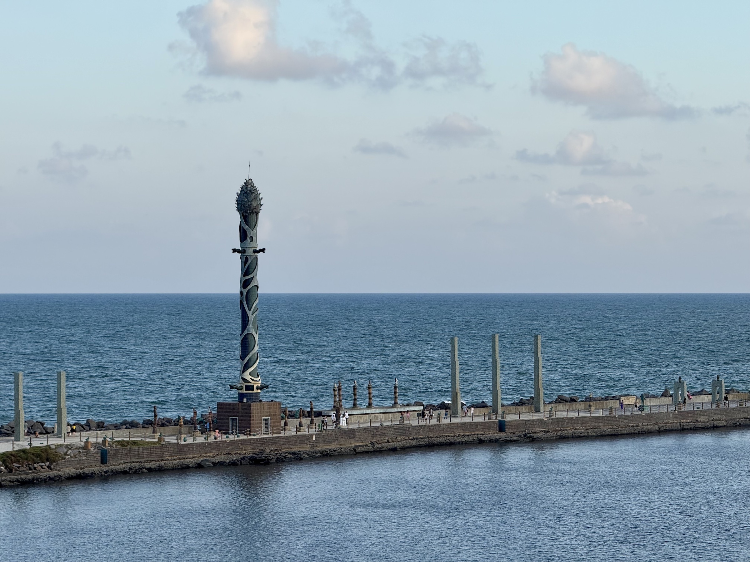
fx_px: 2600
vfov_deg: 12.3
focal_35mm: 120
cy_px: 281
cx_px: 375
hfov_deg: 16.4
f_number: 2.8
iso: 50
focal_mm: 15.66
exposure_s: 1/397
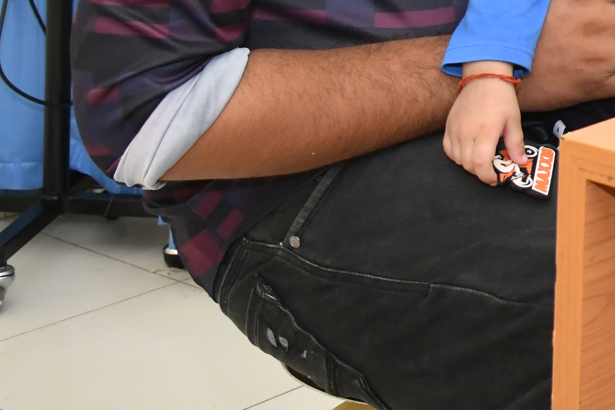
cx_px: 1157
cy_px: -316
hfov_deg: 13.7
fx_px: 2237
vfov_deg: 9.9
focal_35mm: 131
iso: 2000
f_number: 6.3
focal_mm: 32
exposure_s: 1/125
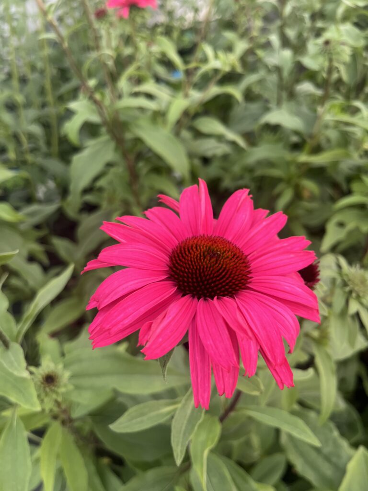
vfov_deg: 67.3
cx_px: 184
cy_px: 246
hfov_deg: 53.1
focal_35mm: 26
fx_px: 369
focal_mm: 5.1
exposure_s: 1/115
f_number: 1.6
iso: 125
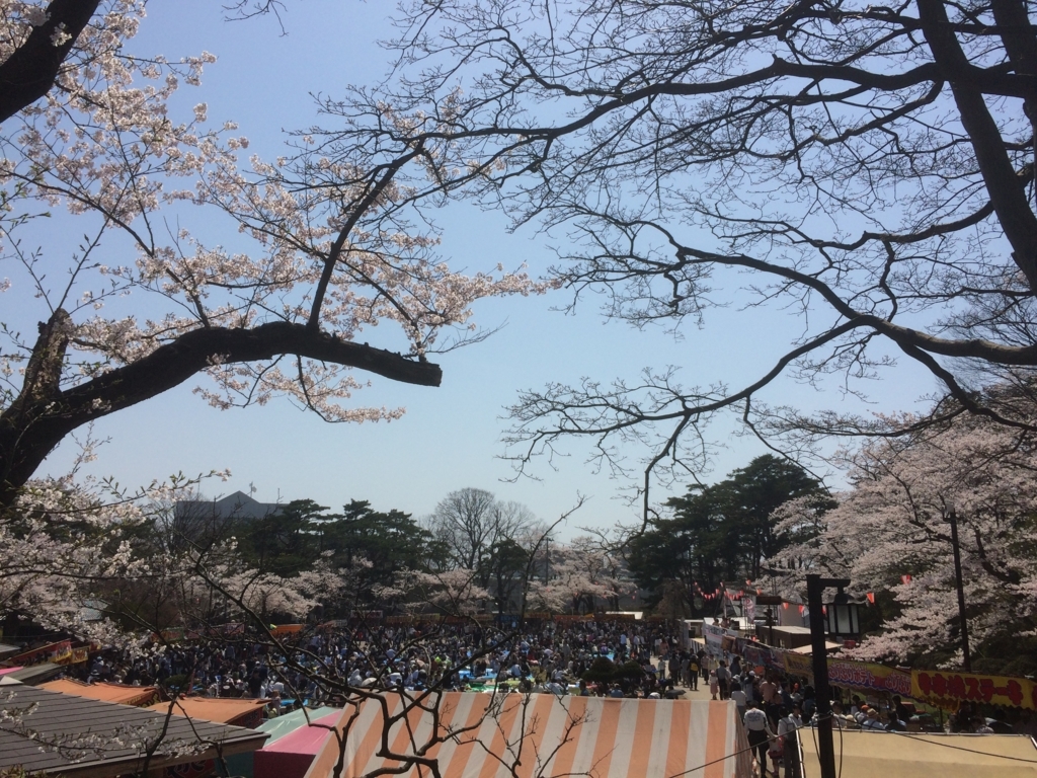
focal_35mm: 29
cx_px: 518
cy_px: 389
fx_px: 869
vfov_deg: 48.2
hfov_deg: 61.7
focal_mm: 4.15
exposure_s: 1/4566
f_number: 2.2
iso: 32
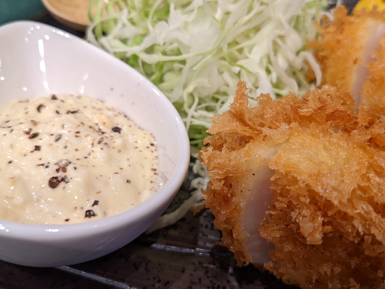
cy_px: 130
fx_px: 378
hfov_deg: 53.7
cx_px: 224
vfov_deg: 41.7
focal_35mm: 34
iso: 55
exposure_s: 1/33
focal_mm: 4.38
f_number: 1.73
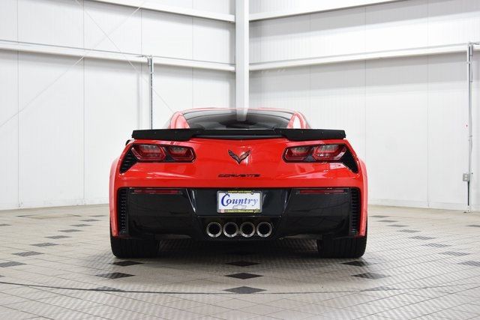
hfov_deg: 31.9
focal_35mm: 63
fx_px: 840
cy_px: 160
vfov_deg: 21.6
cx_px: 240
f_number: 5
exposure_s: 1/60
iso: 1600
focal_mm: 42
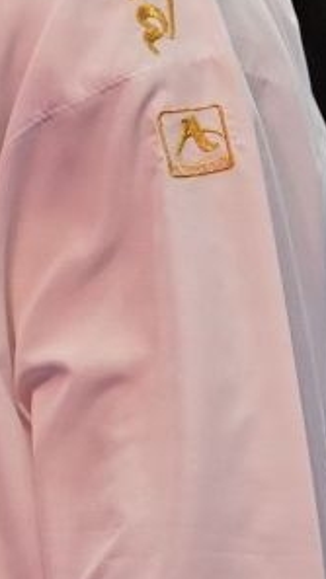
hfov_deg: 1.6
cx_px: 80
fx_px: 11406
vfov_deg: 2.9
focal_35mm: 742
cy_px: 300
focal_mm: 117
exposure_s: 1/1000
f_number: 2.8
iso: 5000
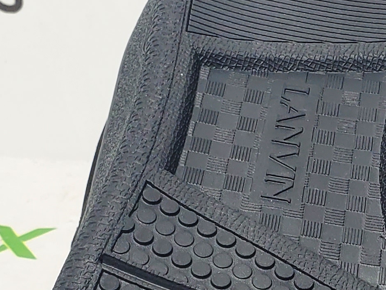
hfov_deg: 16.3
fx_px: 1238
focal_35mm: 111
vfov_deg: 12.9
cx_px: 560
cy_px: 369
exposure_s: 1/142
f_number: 2.4
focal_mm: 4.3
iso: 50
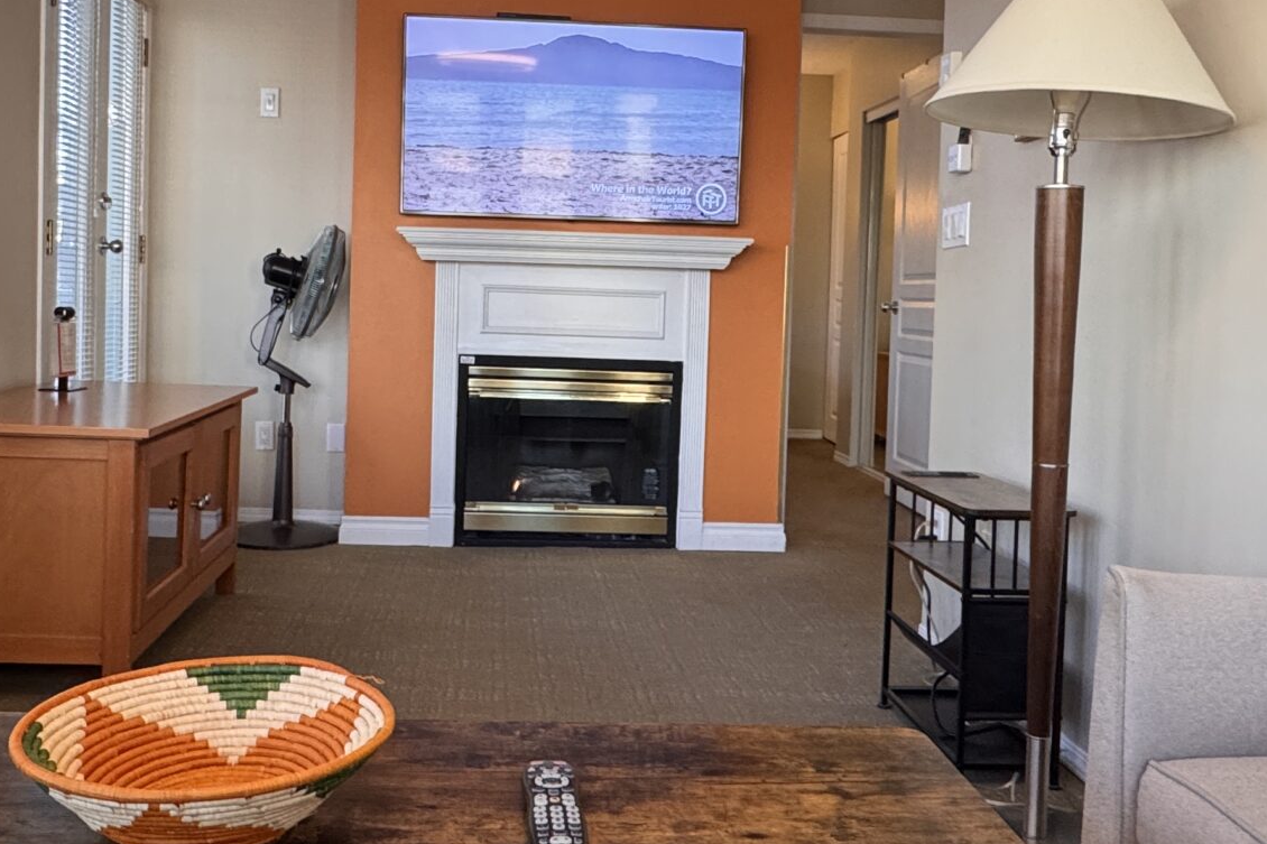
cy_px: 333
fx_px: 1161
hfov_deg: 57.1
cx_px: 579
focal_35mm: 33
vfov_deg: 39.8
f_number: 2.2
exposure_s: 1/120
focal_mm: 2.22
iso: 250
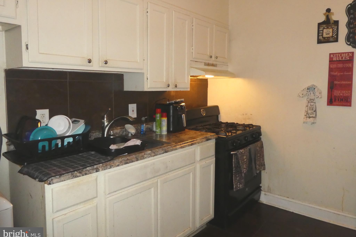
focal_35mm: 25
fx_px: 247
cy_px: 108
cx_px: 178
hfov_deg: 71.5
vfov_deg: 51.2
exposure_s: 1/60
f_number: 3.3
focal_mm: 4.3
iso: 800
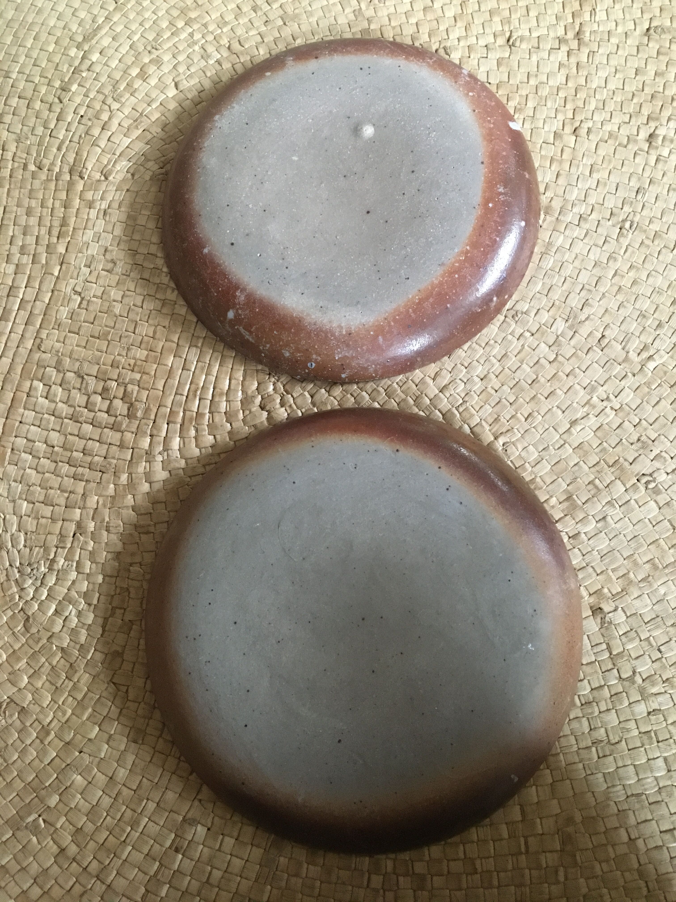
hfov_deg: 48.2
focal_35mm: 29
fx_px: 755
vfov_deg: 61.7
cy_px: 451
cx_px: 338
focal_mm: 4.15
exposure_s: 1/17
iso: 250
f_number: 2.2
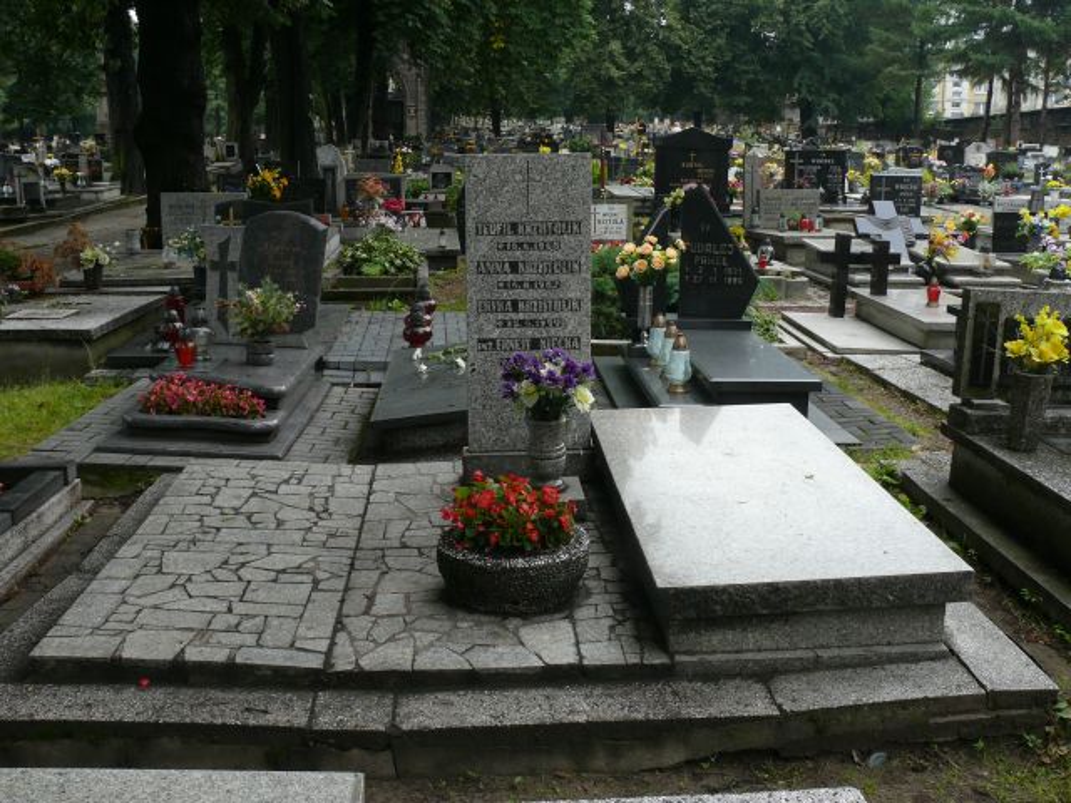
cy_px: 402
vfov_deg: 38.7
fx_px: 1145
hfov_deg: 50.1
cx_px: 536
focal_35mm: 37
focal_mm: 7.9
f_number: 4
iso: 100
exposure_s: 1/160
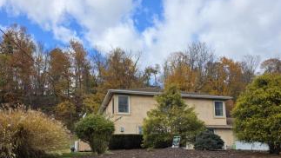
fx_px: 231
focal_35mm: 31
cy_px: 122
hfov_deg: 62.6
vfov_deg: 36.7
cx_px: 146
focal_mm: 6.3
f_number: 1.7
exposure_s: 1/2929
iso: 80
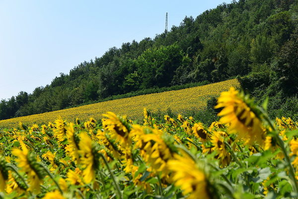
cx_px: 149
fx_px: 869
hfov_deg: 19.5
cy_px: 100
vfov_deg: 13.0
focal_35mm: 105
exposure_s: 1/640
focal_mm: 70
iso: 250
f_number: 8
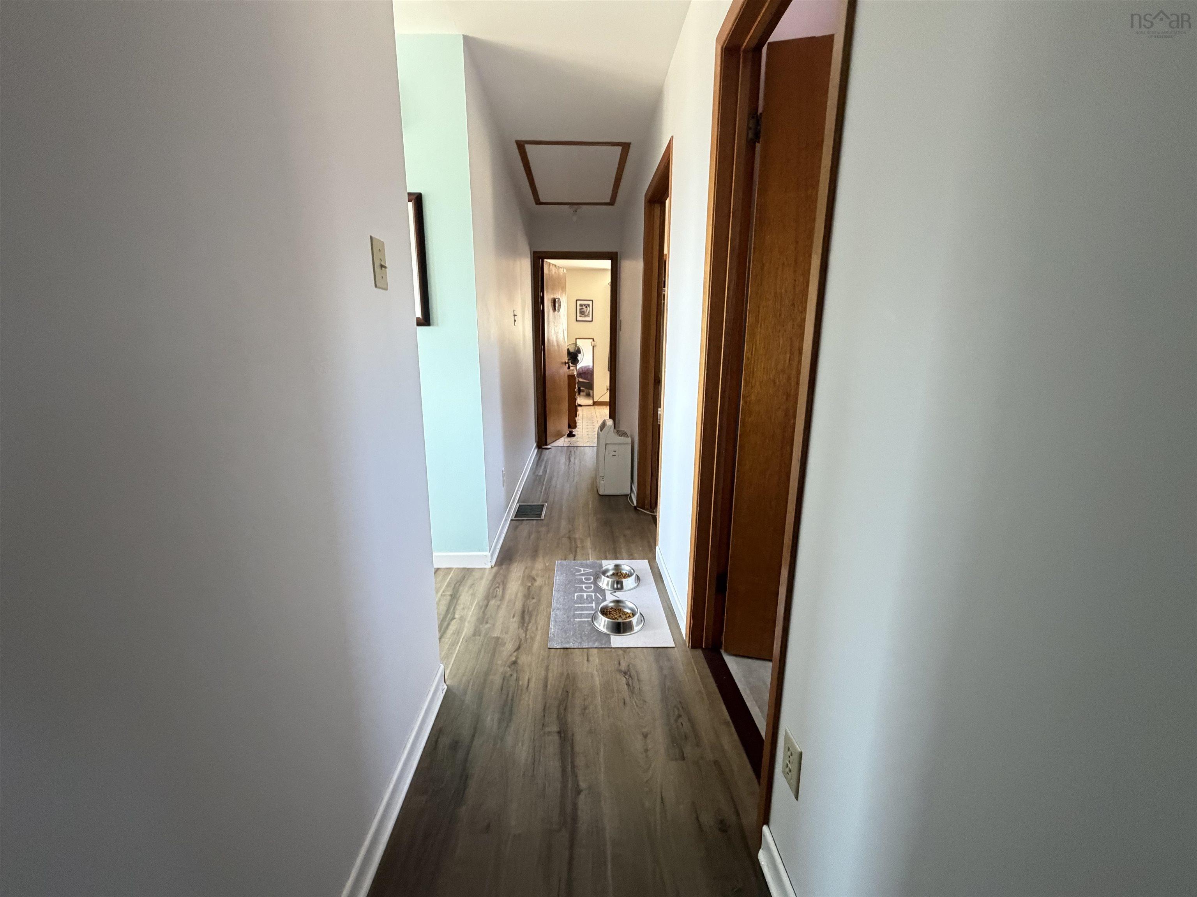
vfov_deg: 85.7
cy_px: 448
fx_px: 484
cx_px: 598
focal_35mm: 14
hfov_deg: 102.1
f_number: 2.2
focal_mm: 2.22
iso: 500
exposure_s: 1/60
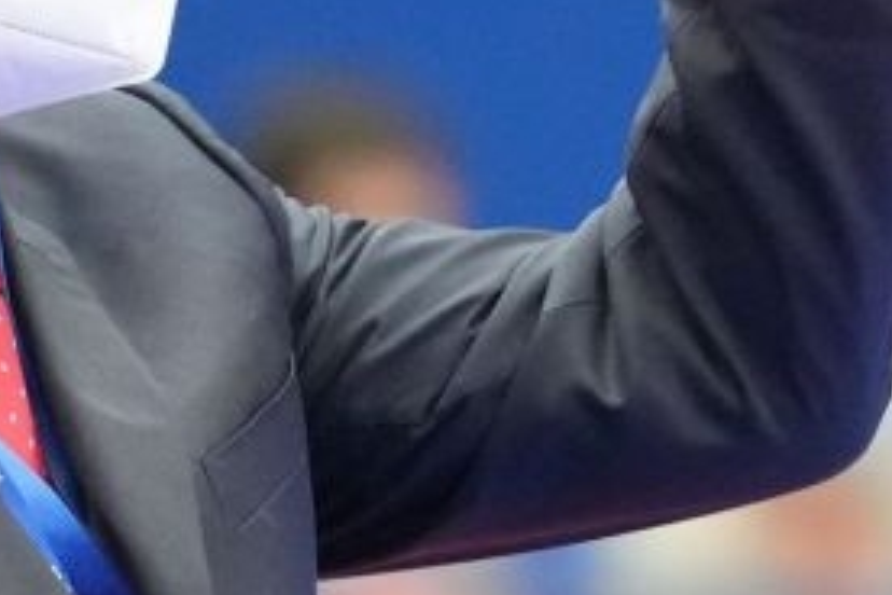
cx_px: 659
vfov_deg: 1.1
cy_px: 398
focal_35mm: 1302
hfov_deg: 1.6
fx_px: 32258
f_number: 2.8
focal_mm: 200
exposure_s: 1/1000
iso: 8000
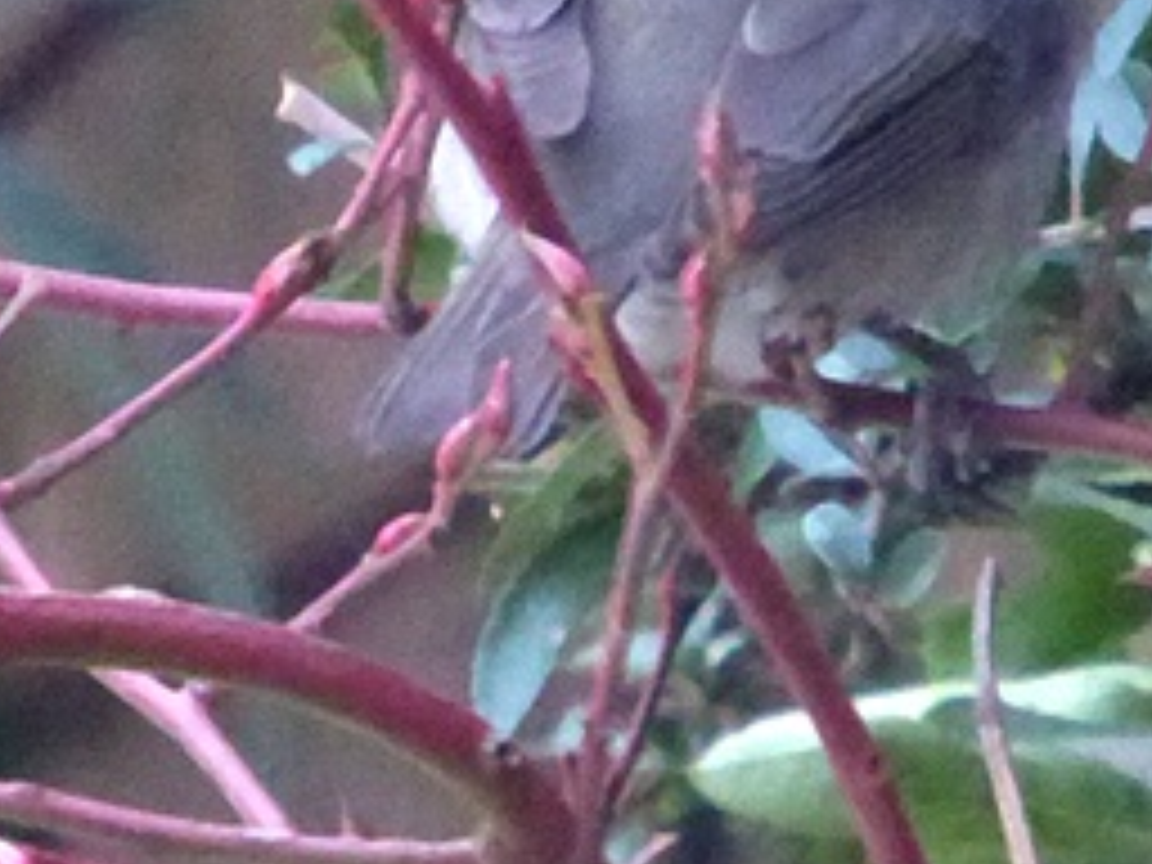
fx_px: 37373
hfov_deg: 1.8
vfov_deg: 1.3
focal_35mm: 1123
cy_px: 52
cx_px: 855
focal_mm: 77.3
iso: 1600
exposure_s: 1/50
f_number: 6
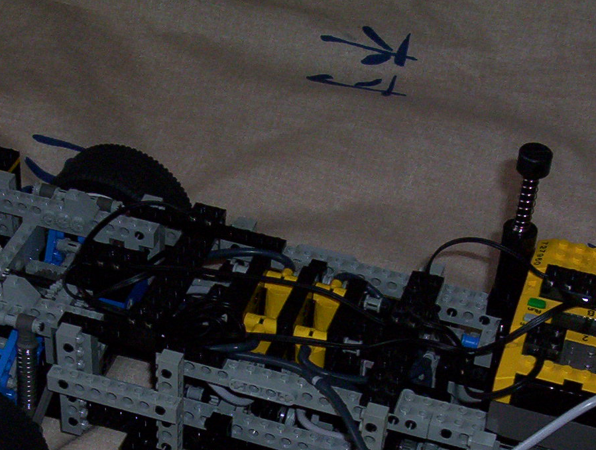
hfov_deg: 20.0
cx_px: 279
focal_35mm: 98
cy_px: 407
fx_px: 1692
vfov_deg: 15.0
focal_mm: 7.1
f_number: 2.97
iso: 140
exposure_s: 1/69.5
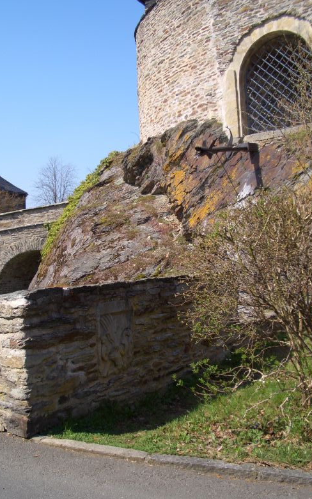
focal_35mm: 38
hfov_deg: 33.5
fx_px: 517
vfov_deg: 51.5
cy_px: 255
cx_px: 132
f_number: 4.3
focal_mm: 5.8
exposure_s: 1/320
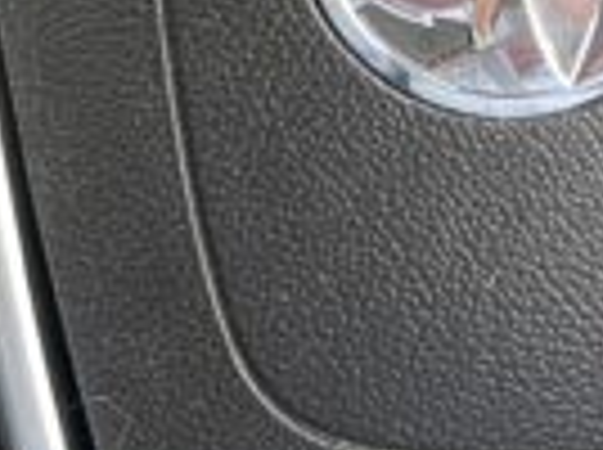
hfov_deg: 12.7
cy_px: -227
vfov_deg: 9.3
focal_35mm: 155
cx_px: 540
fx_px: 2695
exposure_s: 1/93
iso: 125
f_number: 1.5
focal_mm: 5.7
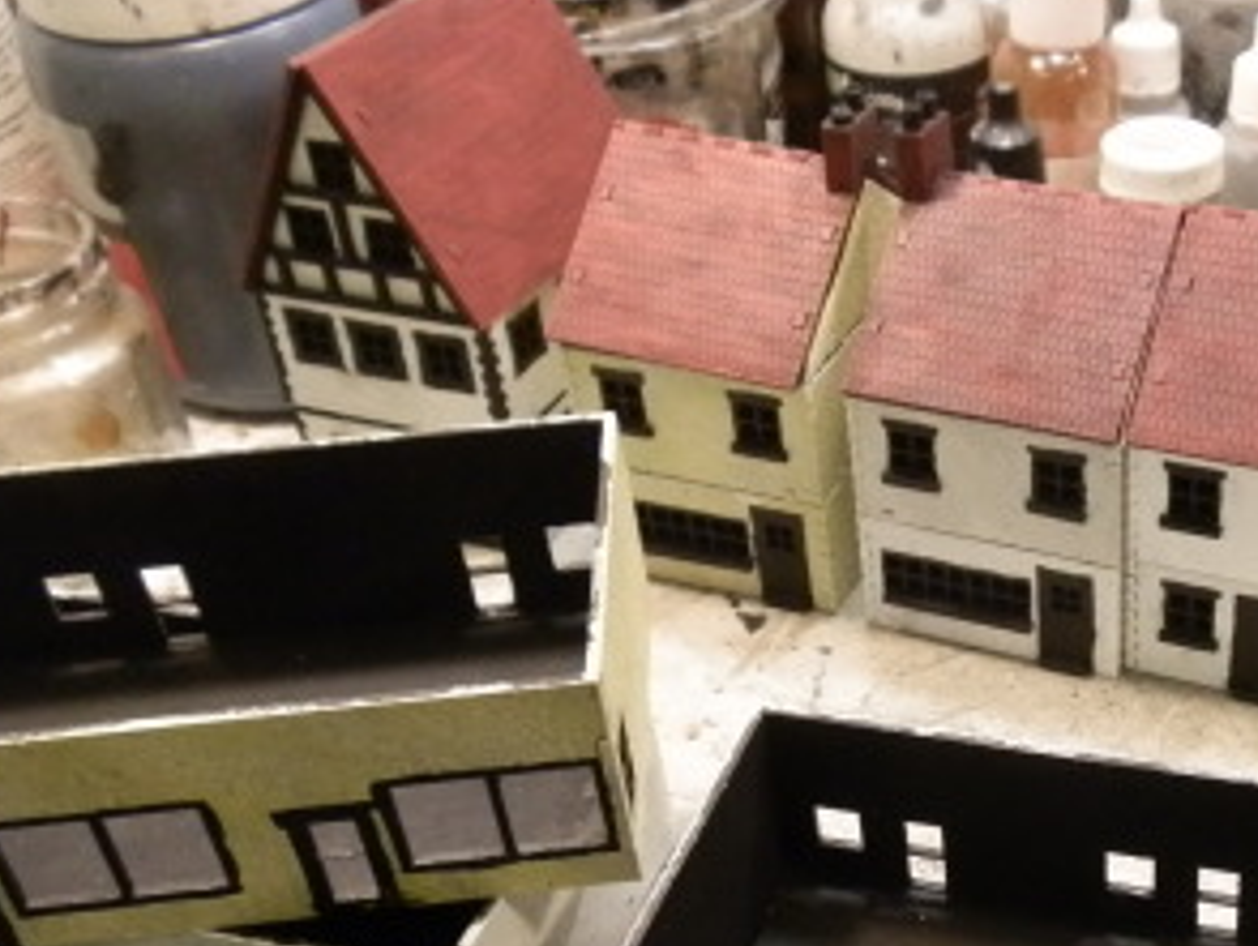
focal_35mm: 51
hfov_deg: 36.2
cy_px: 693
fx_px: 1855
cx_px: 1014
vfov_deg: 28.2
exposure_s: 1/60
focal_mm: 5
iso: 400
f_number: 3.1
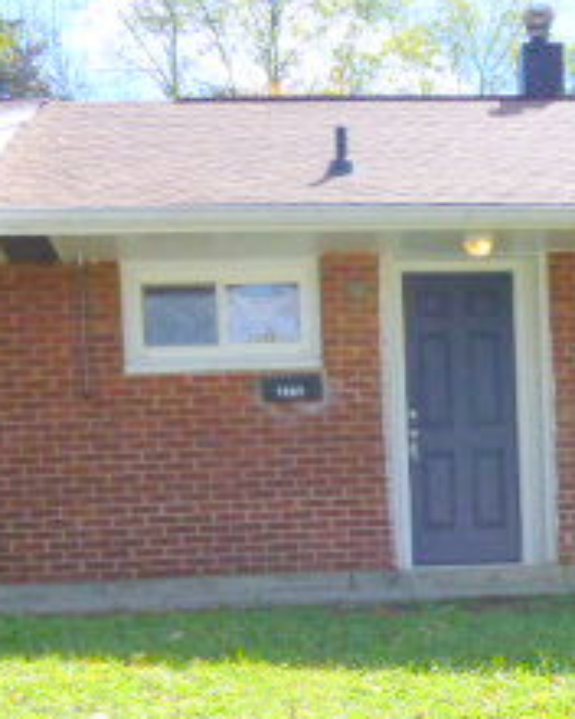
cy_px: 735
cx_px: 428
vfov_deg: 25.3
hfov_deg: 21.4
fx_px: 1510
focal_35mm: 71
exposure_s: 1/400
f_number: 3.1
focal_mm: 4.5
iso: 100
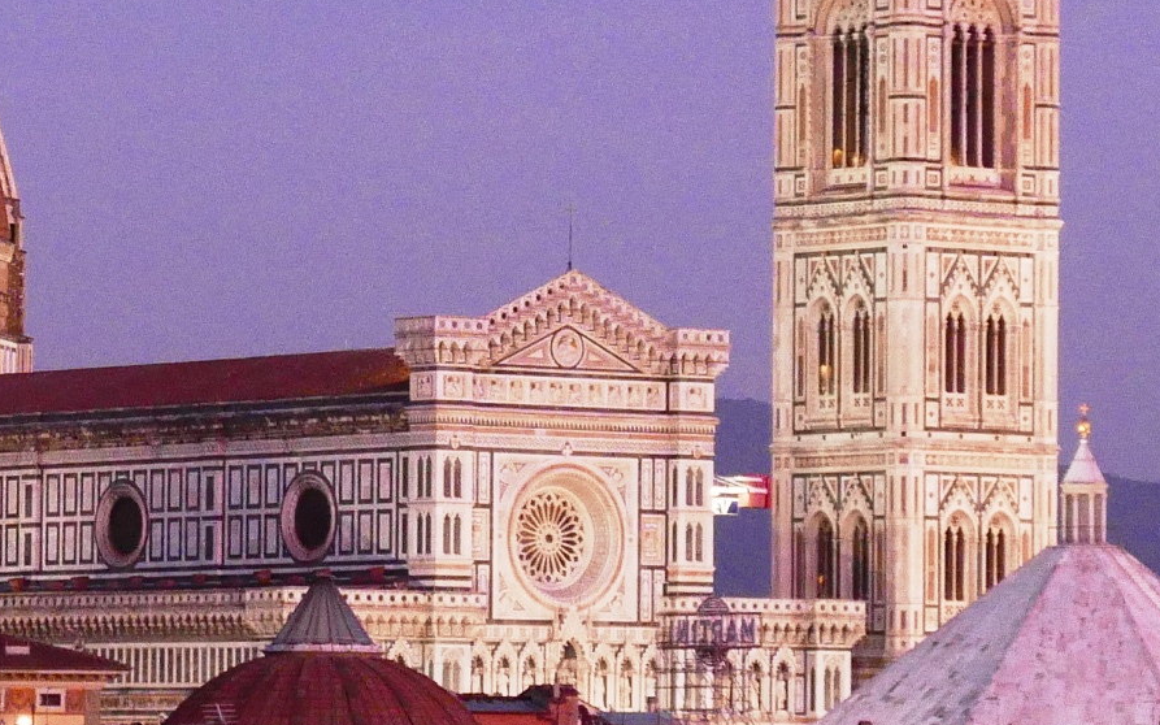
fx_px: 8535
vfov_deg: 4.9
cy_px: 326
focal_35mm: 270
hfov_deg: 7.8
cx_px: 400
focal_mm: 34
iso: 1600
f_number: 2.8
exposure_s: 1/40
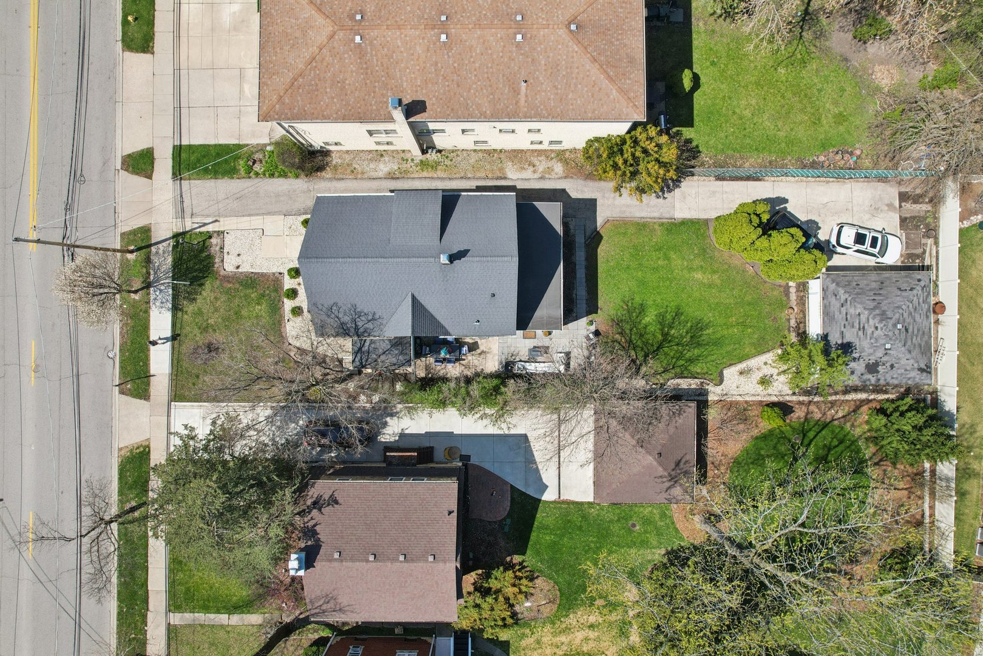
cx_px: 492
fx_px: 601
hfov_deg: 78.6
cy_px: 328
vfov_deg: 57.2
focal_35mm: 22
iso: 100
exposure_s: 1/180
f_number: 2.8
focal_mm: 8.4
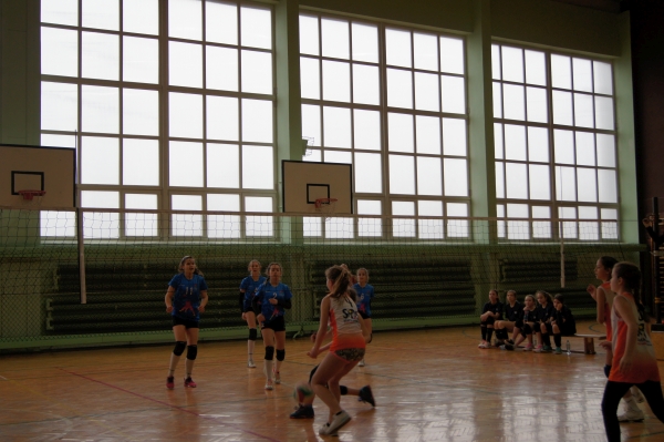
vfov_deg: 29.8
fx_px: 829
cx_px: 332
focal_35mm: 45
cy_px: 221
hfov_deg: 43.6
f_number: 4.5
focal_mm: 30
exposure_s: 1/125
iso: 200
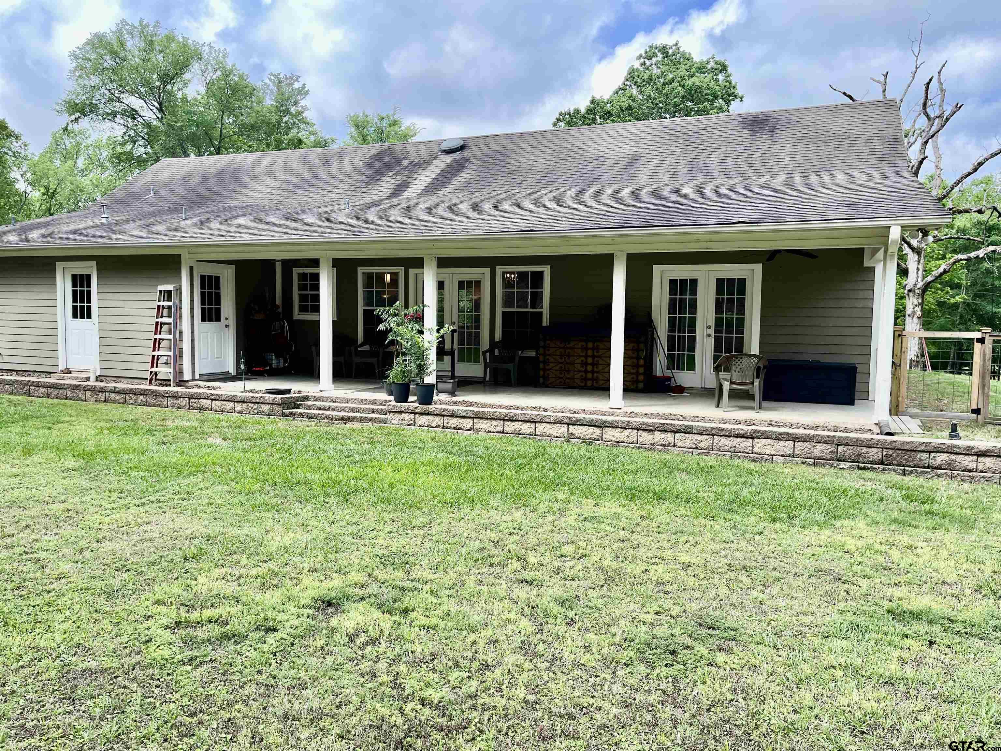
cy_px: 376
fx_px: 752
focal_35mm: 26
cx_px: 500
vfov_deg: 53.1
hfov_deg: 67.3
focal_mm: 5.1
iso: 50
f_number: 1.6
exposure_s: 1/723
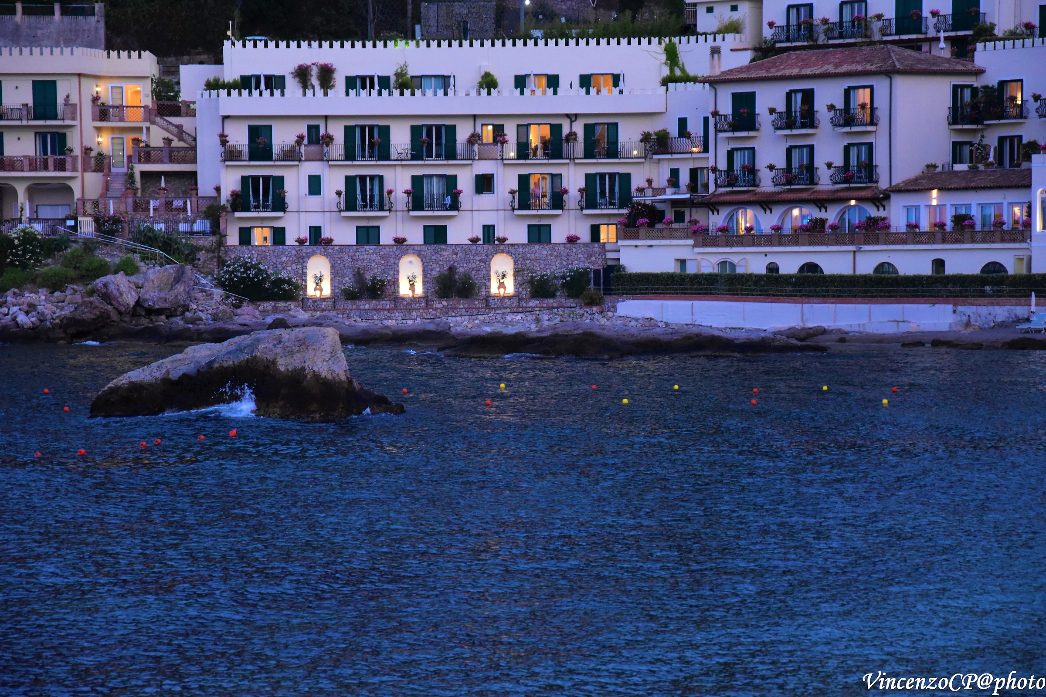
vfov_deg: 10.2
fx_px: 3922
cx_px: 523
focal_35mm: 135
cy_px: 348
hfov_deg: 15.2
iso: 3200
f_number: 5.6
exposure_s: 1/50
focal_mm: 90
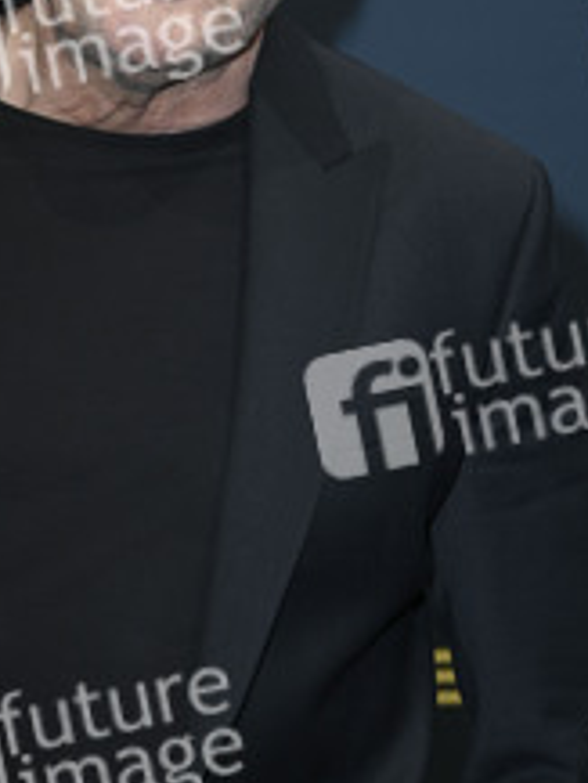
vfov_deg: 11.1
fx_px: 4005
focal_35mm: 177
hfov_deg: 8.4
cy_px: 213
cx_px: 162
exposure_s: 1/250
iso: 320
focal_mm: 100
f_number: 5.6
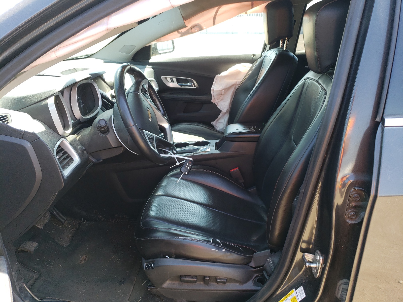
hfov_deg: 67.3
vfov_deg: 53.1
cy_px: 151
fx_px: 303
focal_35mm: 26
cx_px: 202
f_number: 1.5
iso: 50
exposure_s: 1/217
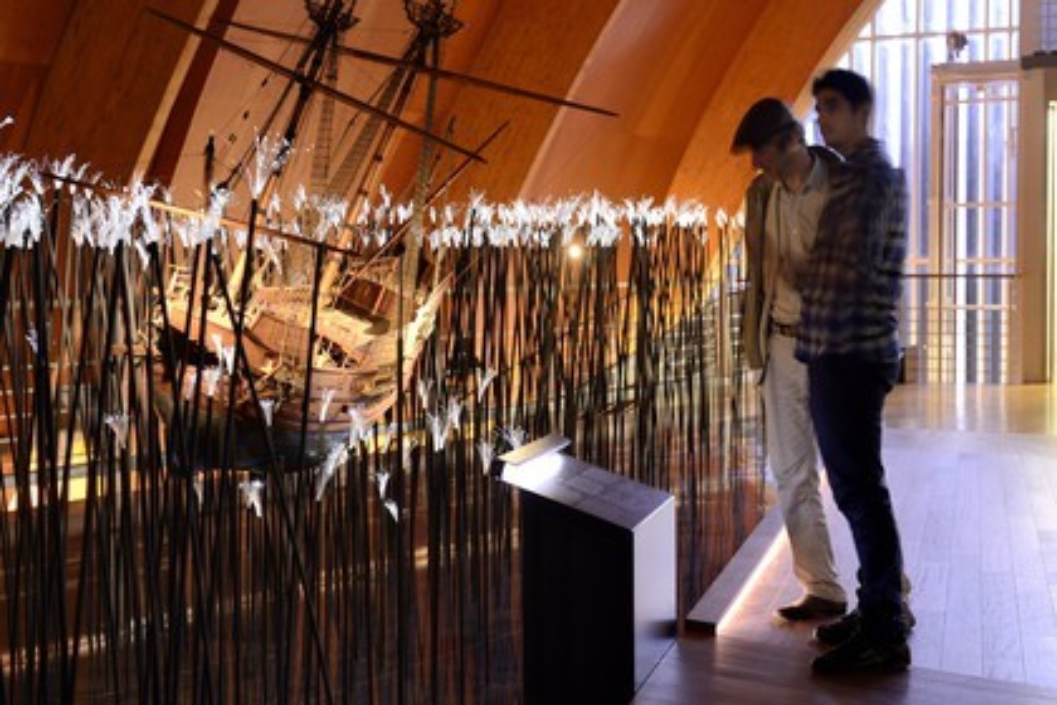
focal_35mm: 62
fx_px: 1820
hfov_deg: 32.4
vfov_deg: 21.9
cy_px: 352
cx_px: 528
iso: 800
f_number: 6.3
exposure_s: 1/1.25
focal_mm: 62
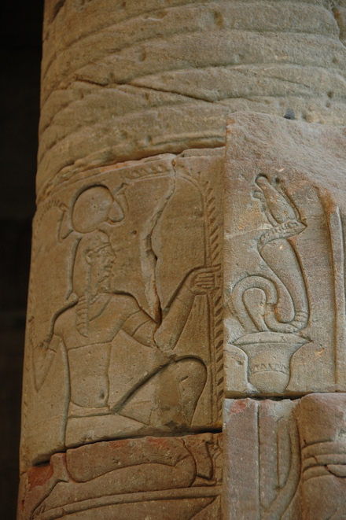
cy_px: 260
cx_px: 173
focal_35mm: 142
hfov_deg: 9.6
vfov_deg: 14.4
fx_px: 2056
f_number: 5.3
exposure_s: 1/40
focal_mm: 95
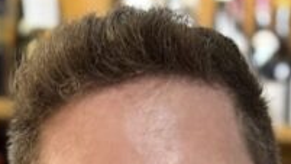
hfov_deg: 8.3
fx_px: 2006
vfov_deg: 4.3
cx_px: 84
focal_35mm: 260
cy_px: 657
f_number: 1.78
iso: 160
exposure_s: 1/50
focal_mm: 6.76
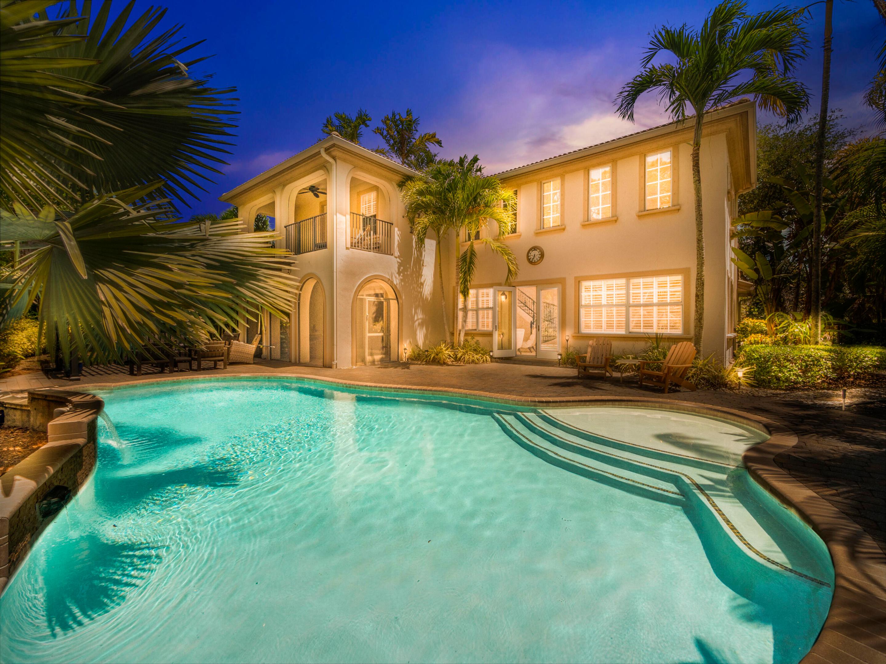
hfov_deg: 102.1
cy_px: 332
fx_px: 358
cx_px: 443
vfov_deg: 85.7
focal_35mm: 14
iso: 200
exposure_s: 1/320
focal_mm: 7
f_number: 7.1
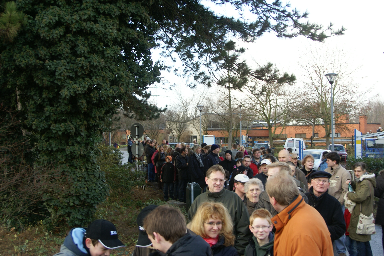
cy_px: 128
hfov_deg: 46.4
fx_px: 448
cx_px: 192
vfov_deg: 31.9
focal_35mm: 42
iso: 100
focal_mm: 28
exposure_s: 1/60
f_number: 5.6
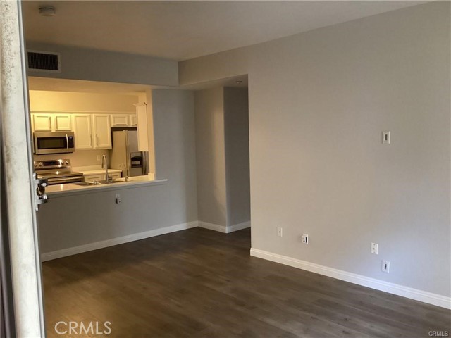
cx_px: 226
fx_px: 404
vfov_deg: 45.4
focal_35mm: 31
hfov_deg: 58.4
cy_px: 169
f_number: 2.4
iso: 400
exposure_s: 1/30
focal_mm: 3.3
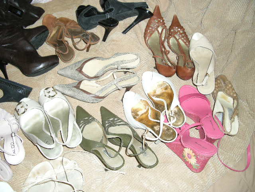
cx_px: 128
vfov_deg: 38.7
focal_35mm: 37
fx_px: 273
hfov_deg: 50.1
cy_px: 96
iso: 103
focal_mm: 7.9
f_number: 2.8
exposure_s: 1/60
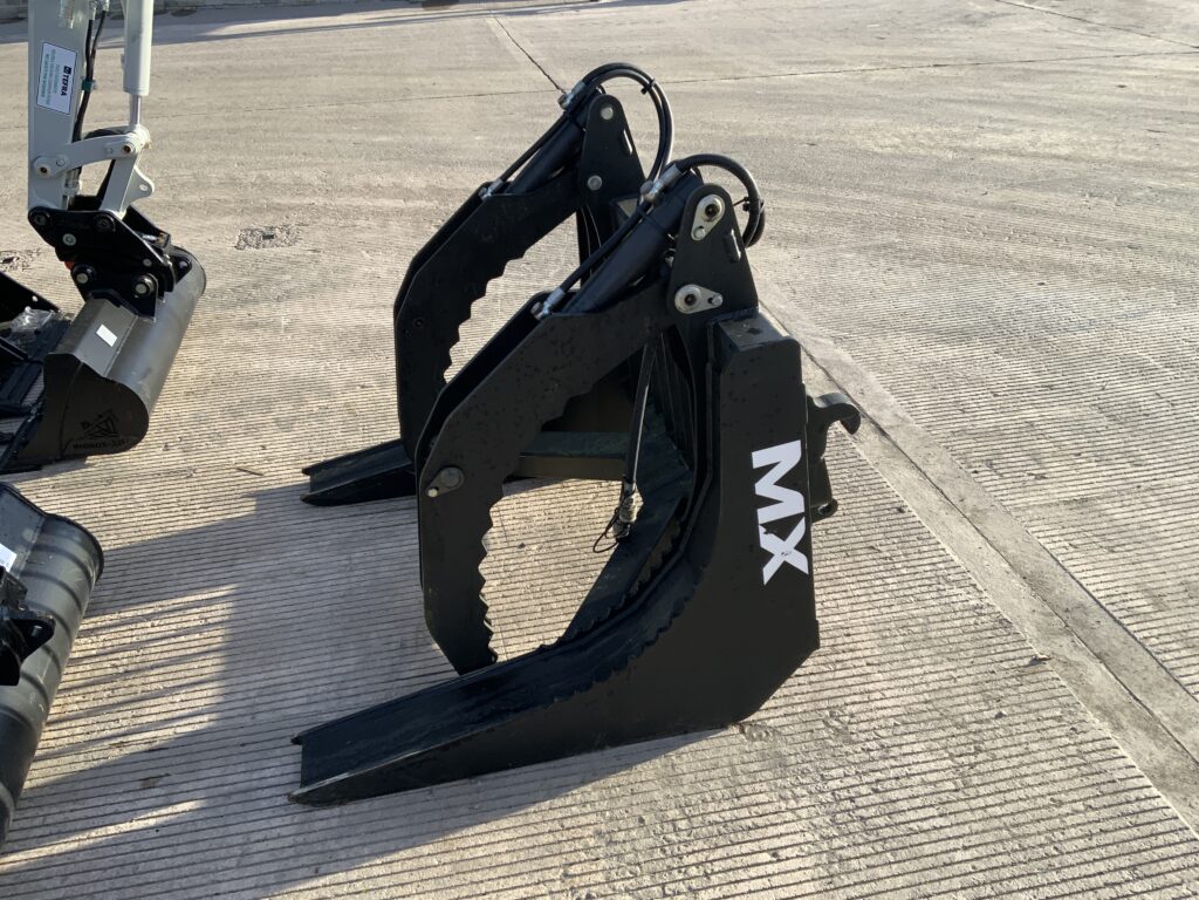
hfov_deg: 61.7
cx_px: 600
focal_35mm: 29
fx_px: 1004
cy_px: 450
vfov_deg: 48.2
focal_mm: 3
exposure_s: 1/580
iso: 16
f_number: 1.8
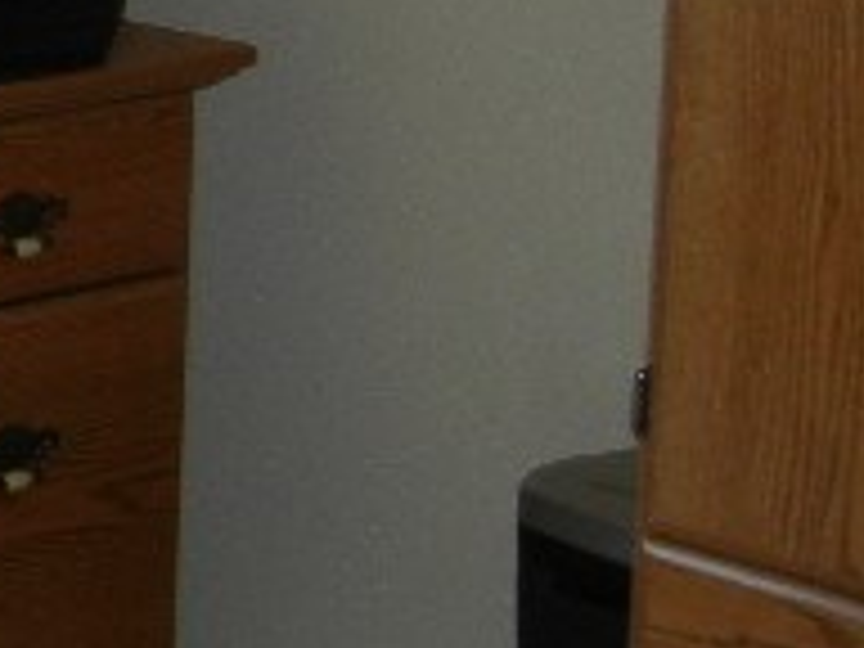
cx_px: -1436
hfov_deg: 10.2
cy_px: -274
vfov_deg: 9.1
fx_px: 3994
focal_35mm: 160
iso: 160
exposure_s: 1/35.5
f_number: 3.5
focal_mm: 5.4
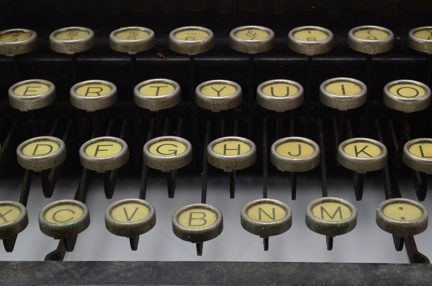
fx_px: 1012
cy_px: 145
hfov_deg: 24.1
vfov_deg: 16.1
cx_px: 214
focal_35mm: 85
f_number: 20
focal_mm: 55
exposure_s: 1/160
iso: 100
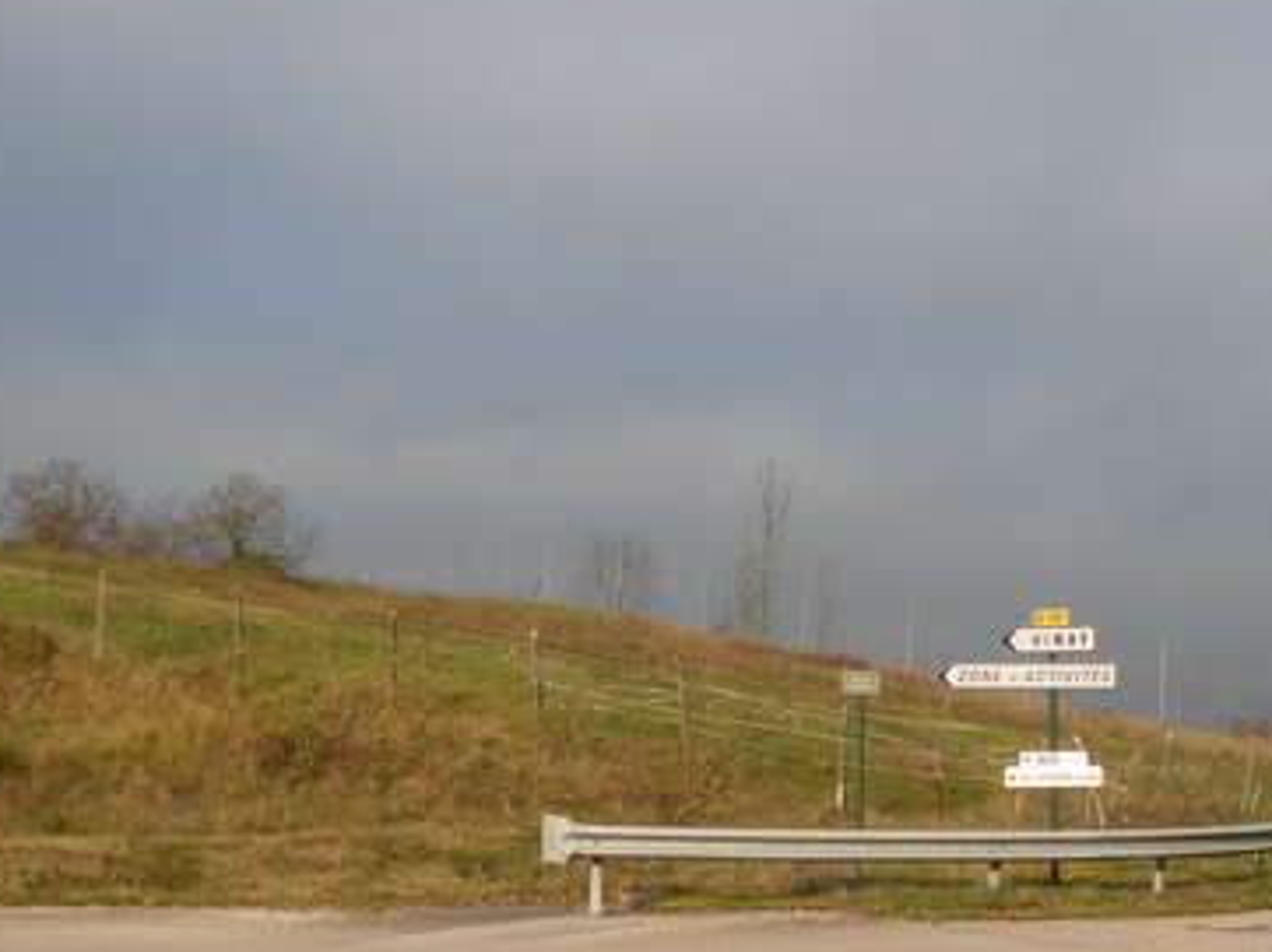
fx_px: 2313
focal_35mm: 63
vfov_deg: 23.0
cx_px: 889
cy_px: 741
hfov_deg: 30.4
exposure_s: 1/745
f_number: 2.9
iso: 79
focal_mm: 6.3
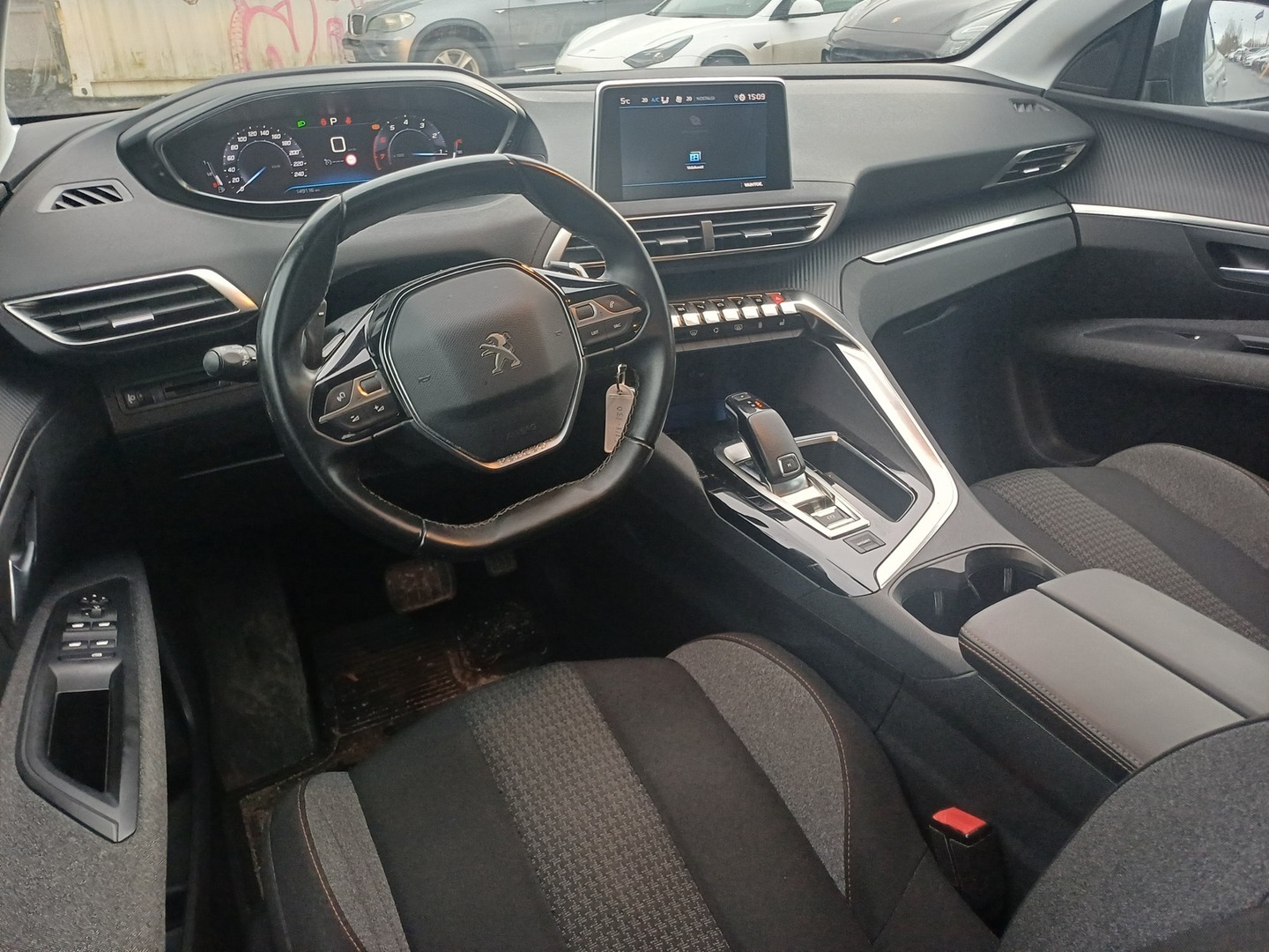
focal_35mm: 25
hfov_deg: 69.4
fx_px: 916
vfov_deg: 54.9
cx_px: 634
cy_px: 476
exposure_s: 1/33.3
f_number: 1.8
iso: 400
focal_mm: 4.65
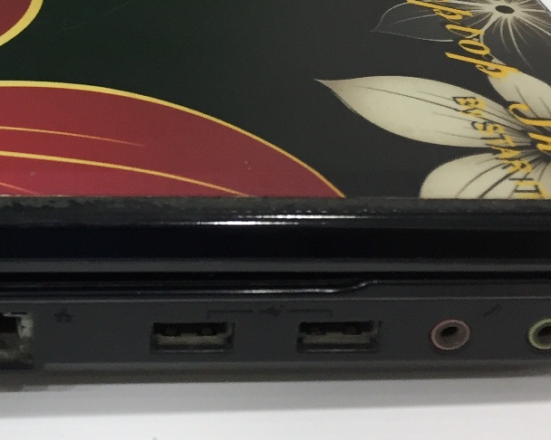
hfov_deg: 23.9
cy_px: -33
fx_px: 1239
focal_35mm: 76
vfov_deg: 19.4
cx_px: -10
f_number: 2.2
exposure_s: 1/33
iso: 80
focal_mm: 4.15
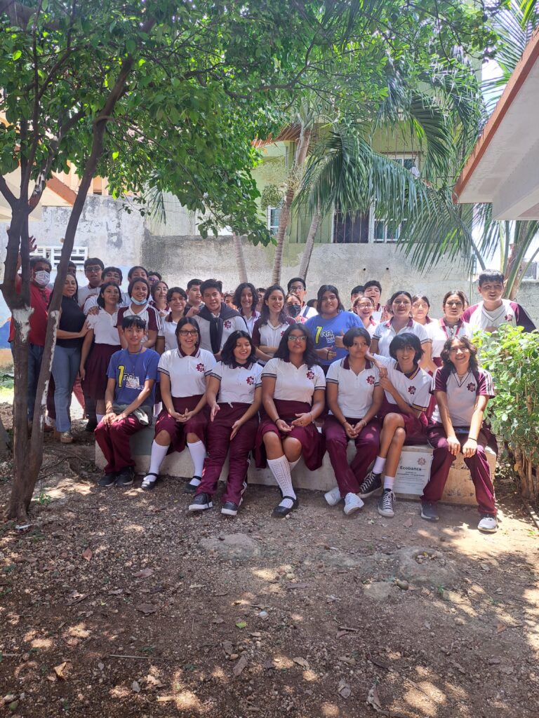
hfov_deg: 56.8
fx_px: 498
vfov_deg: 71.6
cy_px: 359
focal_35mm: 24
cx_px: 270
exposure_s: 1/132
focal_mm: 5.23
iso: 50
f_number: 1.8
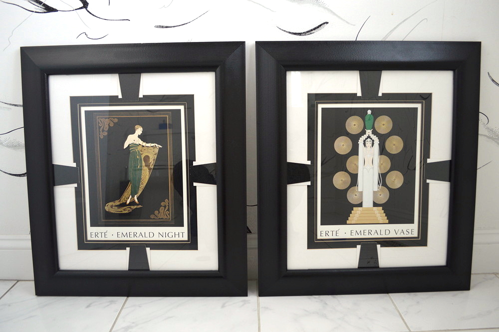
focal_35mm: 30
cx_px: 250
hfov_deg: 62.0
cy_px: 166
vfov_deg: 43.5
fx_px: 415
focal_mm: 20
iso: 400
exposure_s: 1/15
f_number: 3.8
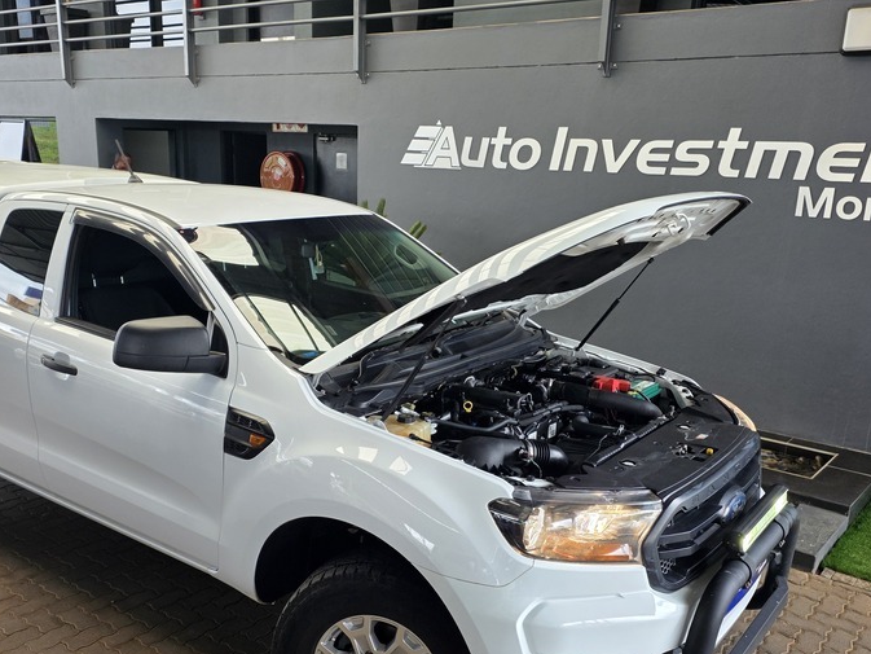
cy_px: 392
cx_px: 390
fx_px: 881
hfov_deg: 52.5
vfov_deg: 40.5
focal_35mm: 35
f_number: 1.7
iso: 50
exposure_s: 1/180
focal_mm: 6.25
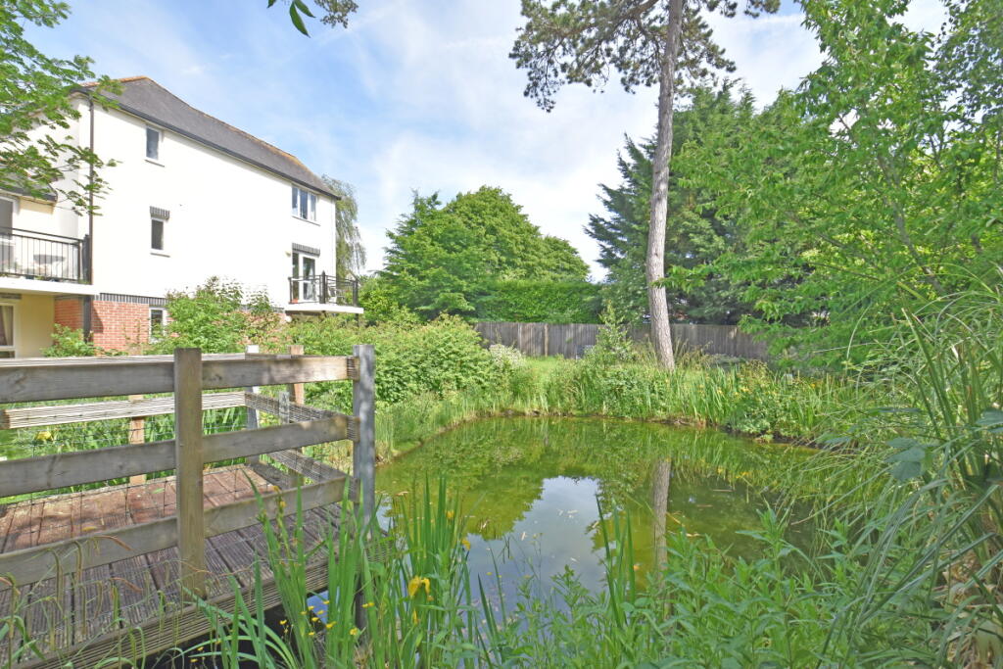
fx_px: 418
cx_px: 502
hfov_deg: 100.4
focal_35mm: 15
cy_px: 334
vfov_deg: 77.3
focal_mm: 10
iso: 200
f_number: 8
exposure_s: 1/250
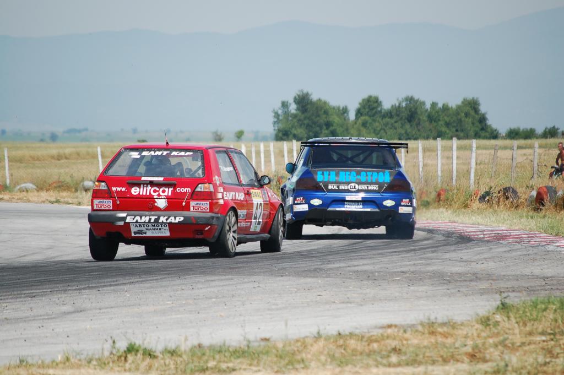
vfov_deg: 4.6
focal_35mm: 300
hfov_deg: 6.9
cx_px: 282
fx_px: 4696
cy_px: 188
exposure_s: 1/1000
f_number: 5.6
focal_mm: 200
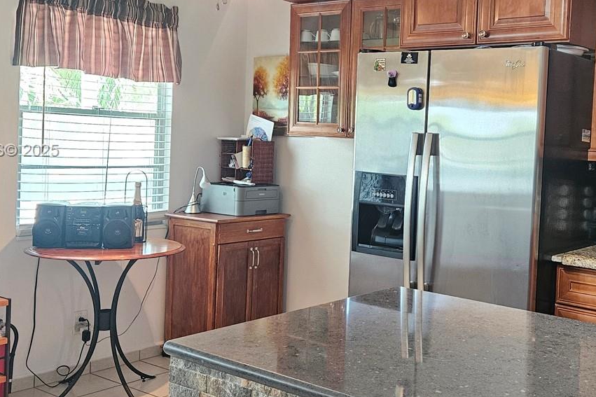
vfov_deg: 29.7
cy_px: 151
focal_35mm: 45
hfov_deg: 43.0
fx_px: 745
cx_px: 401
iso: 640
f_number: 1.8
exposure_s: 1/60
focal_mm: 5.4
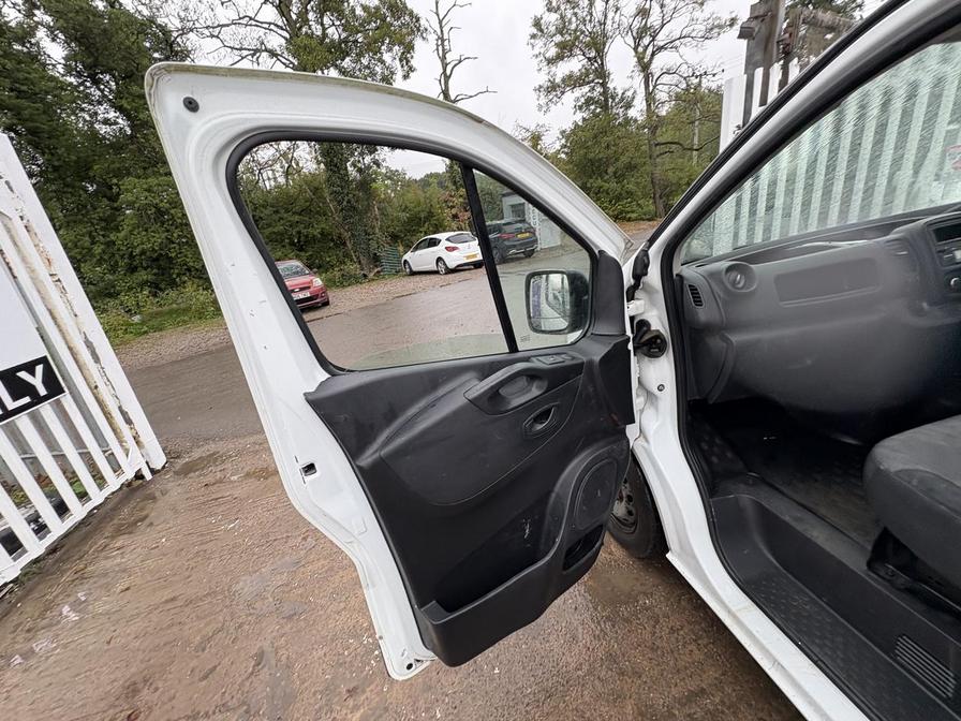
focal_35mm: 14
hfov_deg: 102.1
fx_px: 389
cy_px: 360
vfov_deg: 85.7
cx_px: 480
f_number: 2.2
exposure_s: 1/99
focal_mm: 2.22
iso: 80
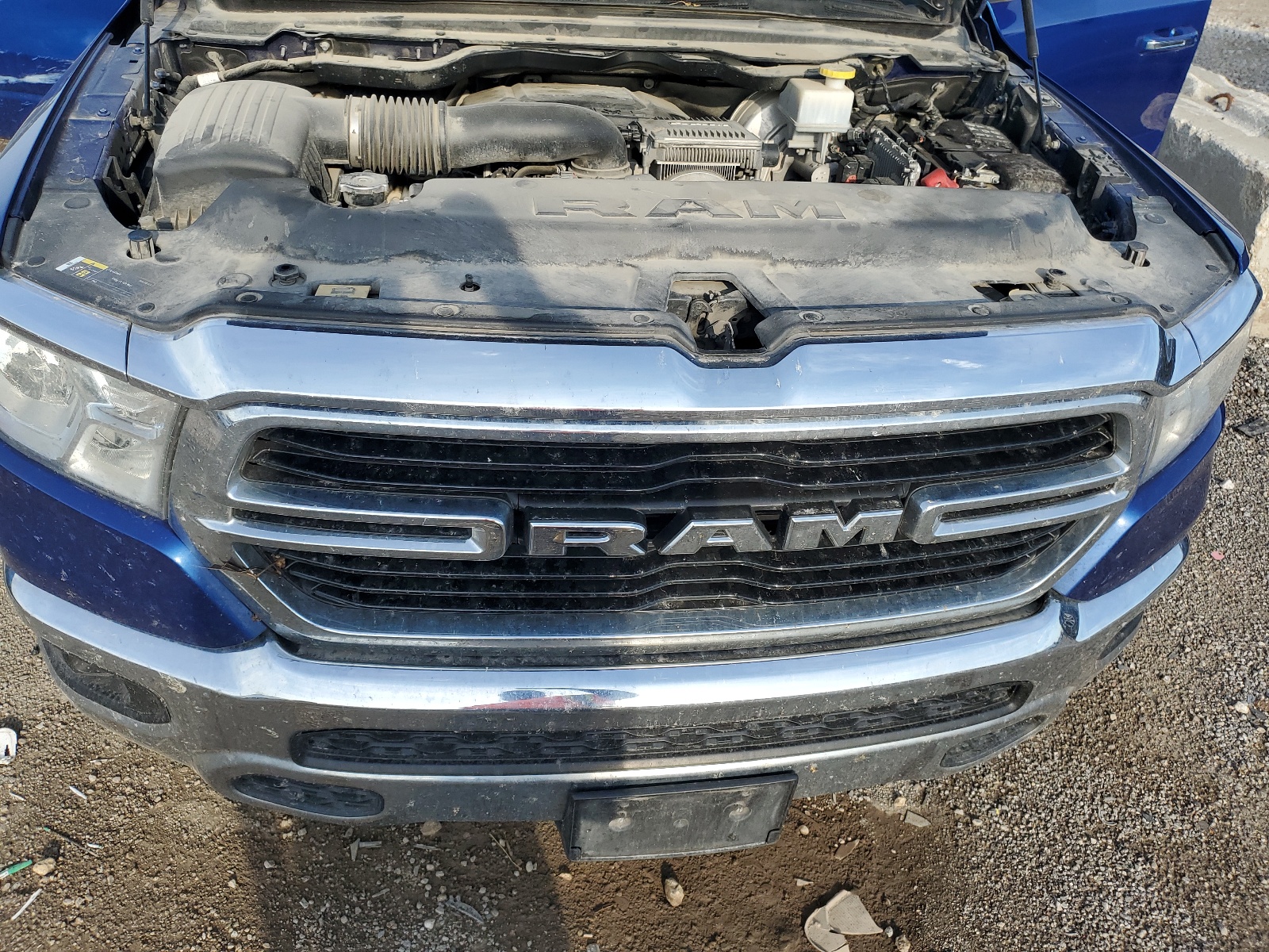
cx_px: 634
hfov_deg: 67.3
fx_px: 953
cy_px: 476
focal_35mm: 26
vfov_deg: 53.1
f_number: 1.5
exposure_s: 1/1429
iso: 50
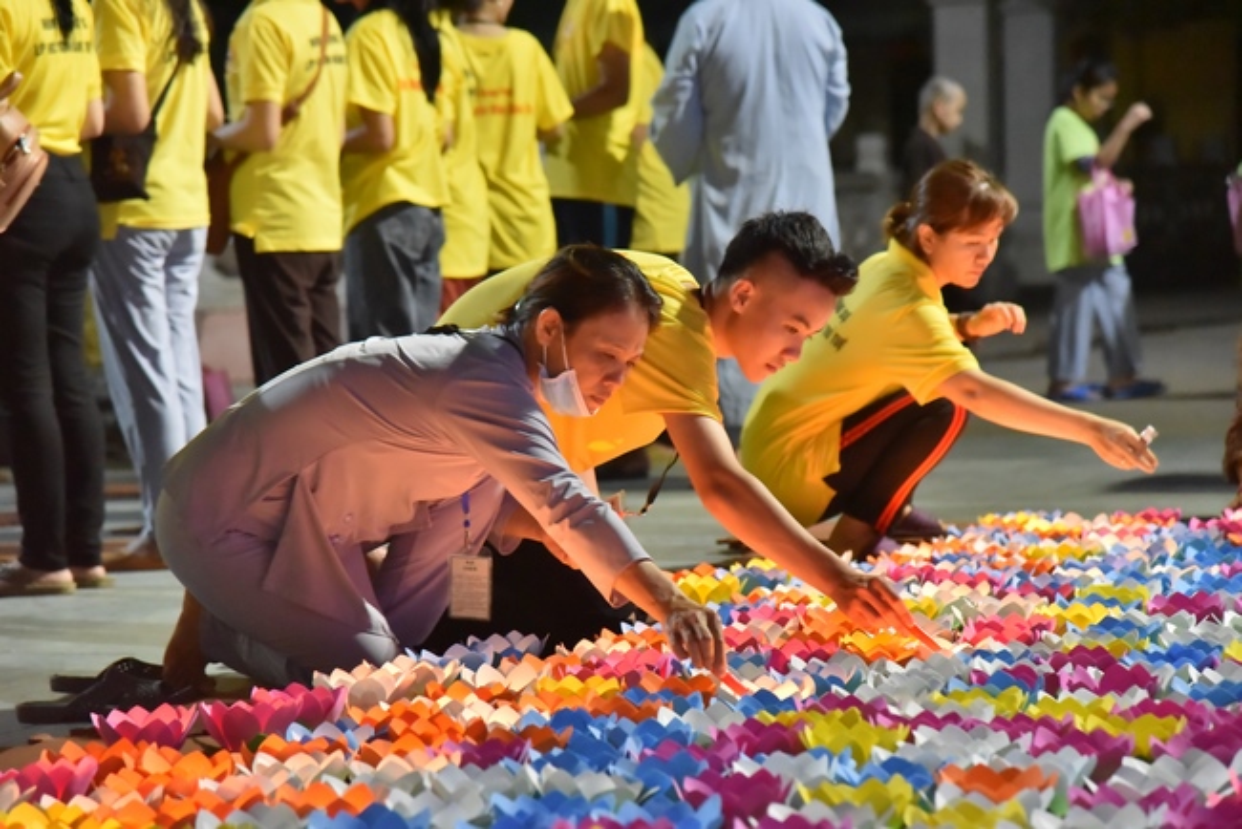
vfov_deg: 11.4
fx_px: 4142
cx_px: 621
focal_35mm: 120
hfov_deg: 17.1
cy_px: 414
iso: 8000
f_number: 4.5
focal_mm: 120
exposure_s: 1/125
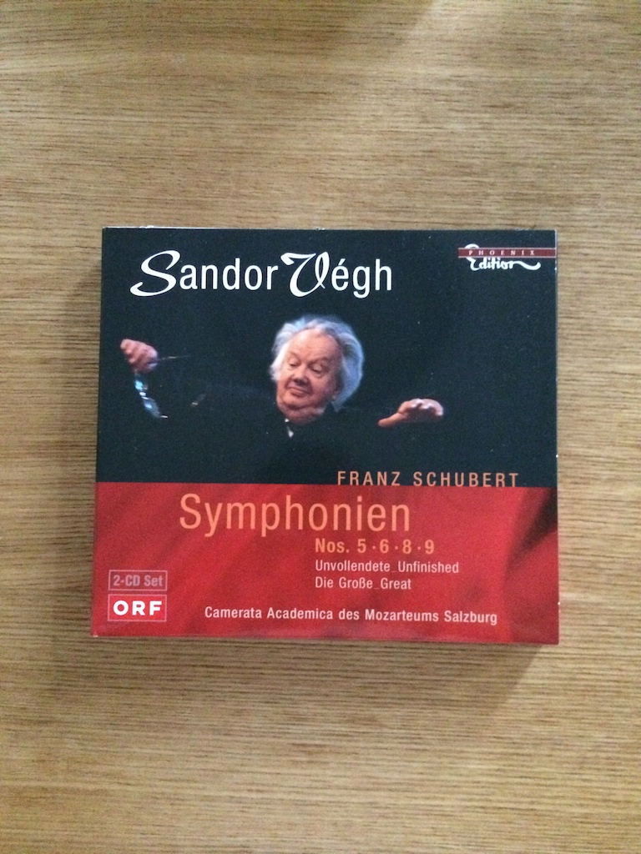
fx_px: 741
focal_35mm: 30
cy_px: 427
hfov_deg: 46.8
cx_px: 320
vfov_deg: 60.0
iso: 1250
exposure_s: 1/15
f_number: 2.2
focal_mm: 4.12
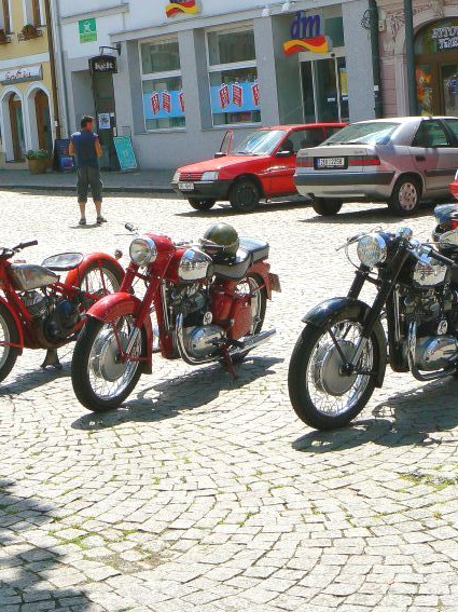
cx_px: 211
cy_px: 235
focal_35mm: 77
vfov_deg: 25.3
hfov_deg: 19.1
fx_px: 1359
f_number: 7.1
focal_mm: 10.4
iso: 100
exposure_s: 1/500
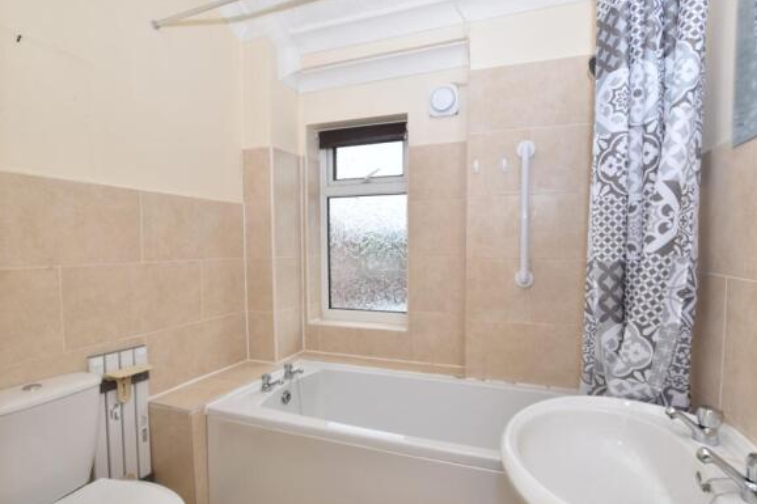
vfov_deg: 70.4
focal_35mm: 17
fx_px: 357
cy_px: 261
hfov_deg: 93.2
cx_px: 397
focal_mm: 10
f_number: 7.1
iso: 100
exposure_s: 1/60
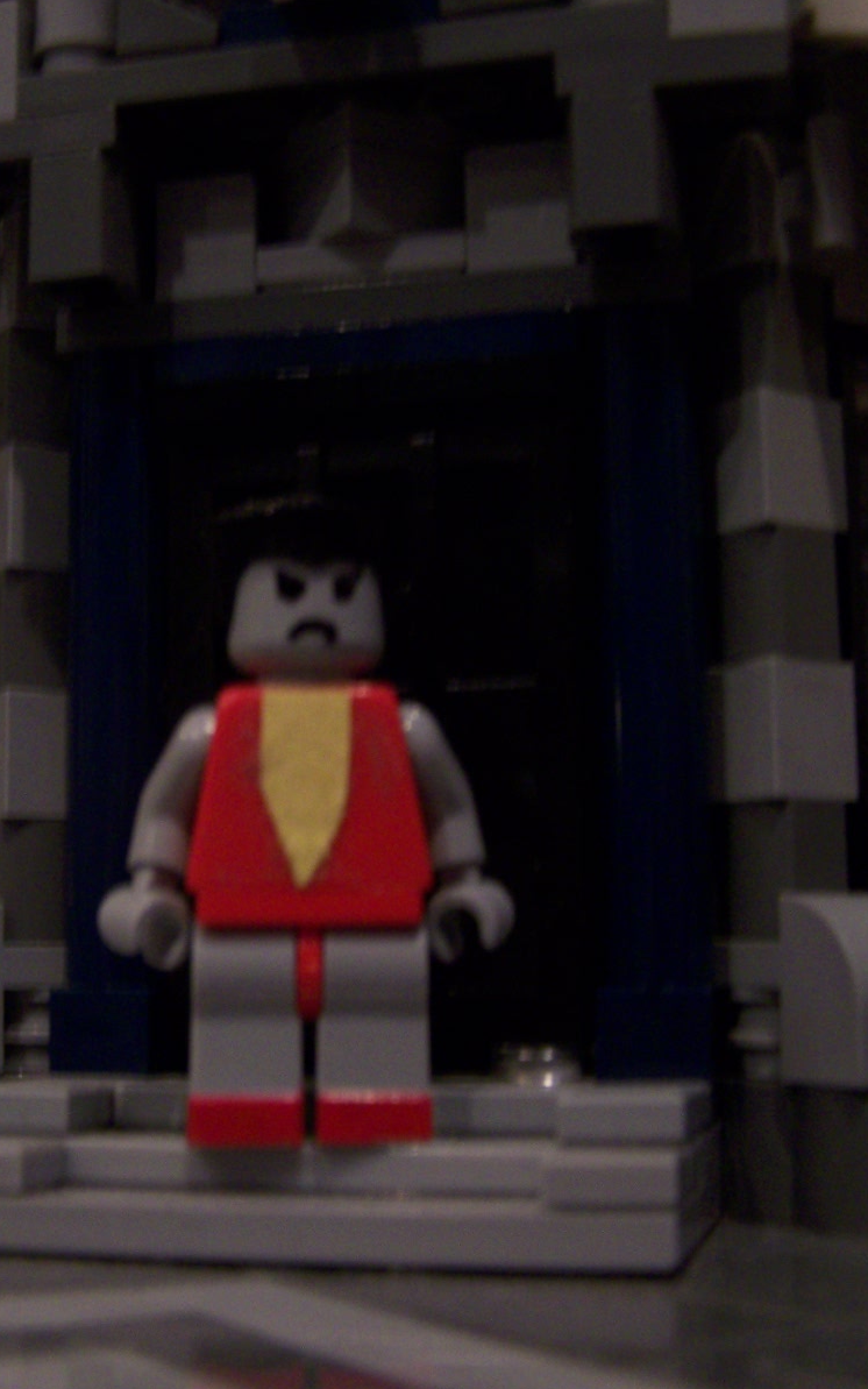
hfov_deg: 23.9
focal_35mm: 54
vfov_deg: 37.5
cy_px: 696
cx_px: 278
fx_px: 2043
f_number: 2.8
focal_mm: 6.3
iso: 160
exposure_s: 1/6
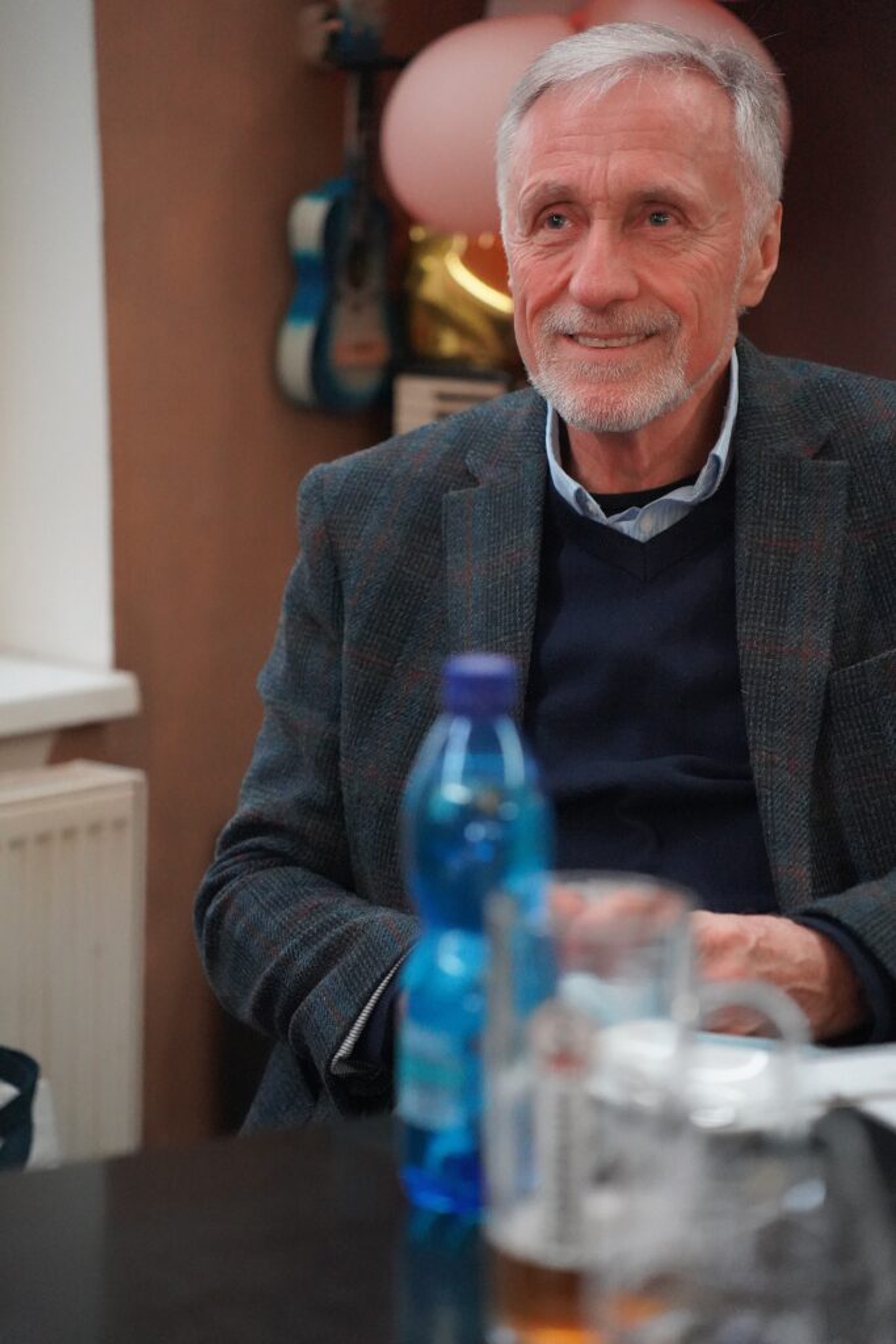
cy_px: 672
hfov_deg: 18.2
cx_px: 448
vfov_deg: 27.0
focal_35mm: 75
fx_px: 2799
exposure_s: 1/160
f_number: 2.8
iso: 12800
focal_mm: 75
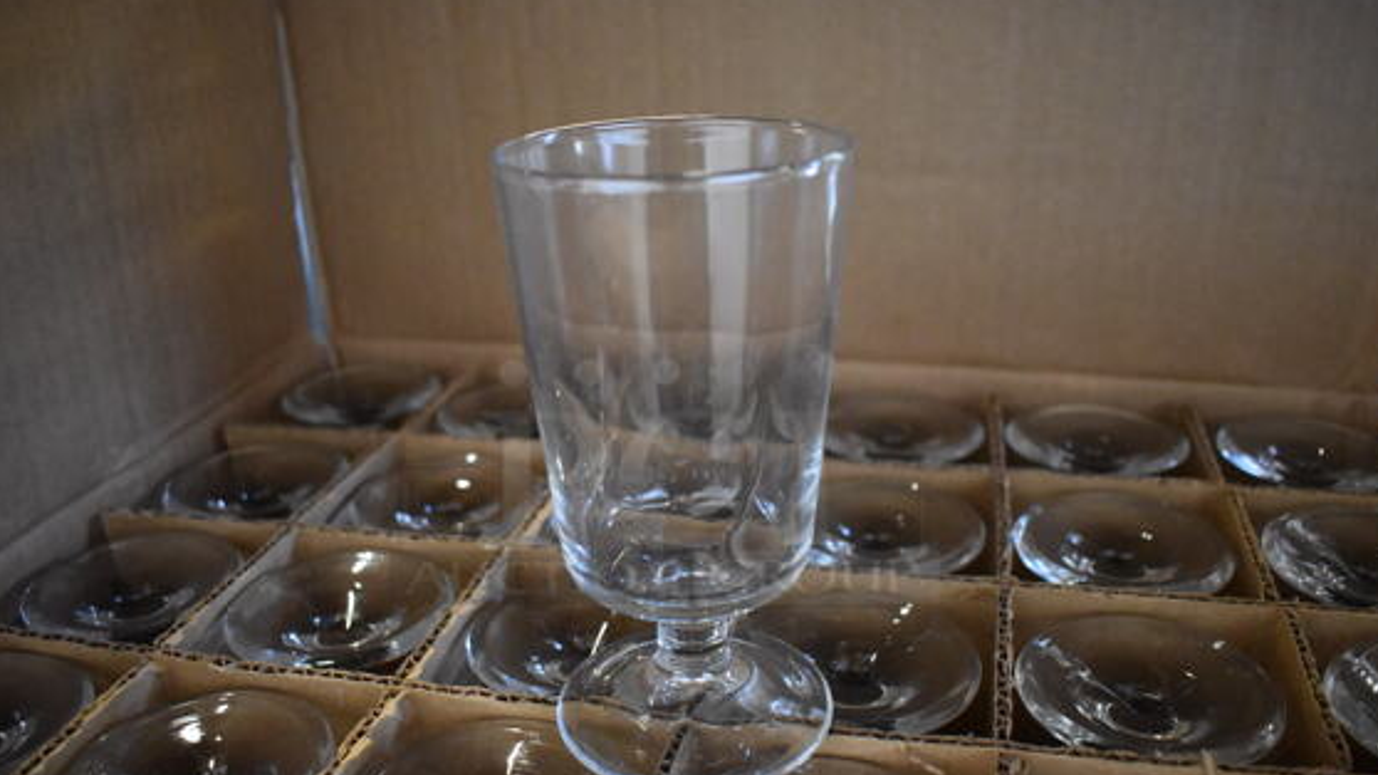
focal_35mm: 31
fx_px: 1132
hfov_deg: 62.6
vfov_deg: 37.6
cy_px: 473
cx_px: 665
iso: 4500
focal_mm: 18
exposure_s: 1/125
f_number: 3.5
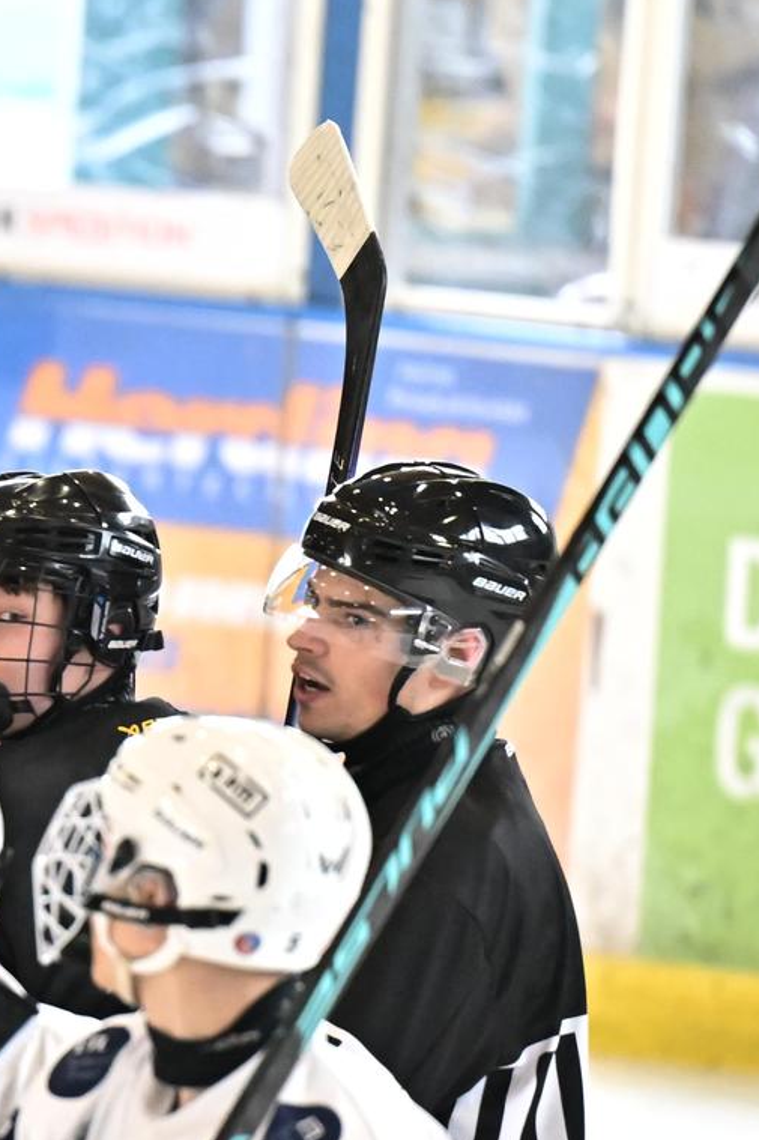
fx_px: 24044
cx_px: -646
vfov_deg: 2.7
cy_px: 762
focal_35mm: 760
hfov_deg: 1.8
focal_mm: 200
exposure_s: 1/500
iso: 3200
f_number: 2.8
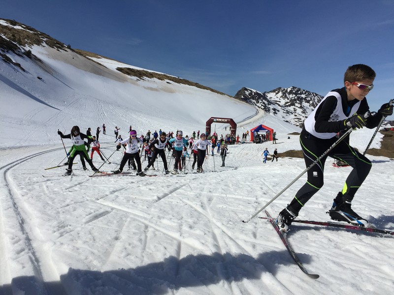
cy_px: 148
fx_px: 330
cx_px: 197
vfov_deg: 48.2
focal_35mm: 29
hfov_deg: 61.7
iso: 32
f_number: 2.2
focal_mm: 4.15
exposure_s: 1/7937
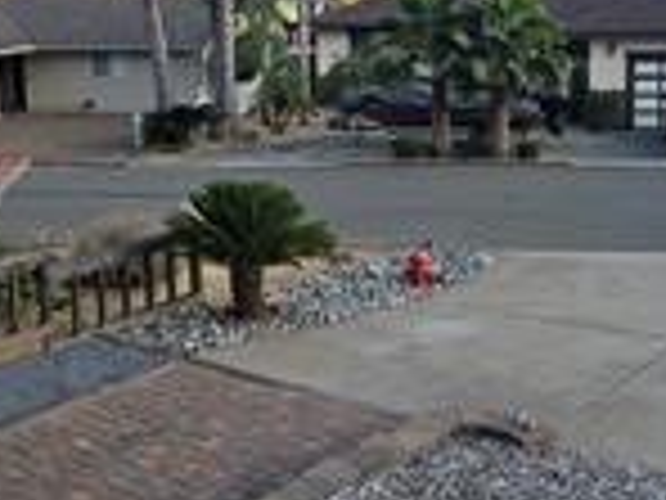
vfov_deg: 27.1
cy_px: 113
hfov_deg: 35.6
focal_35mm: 53
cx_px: 479
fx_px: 1020
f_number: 1.8
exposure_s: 1/334
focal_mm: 5.4
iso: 25
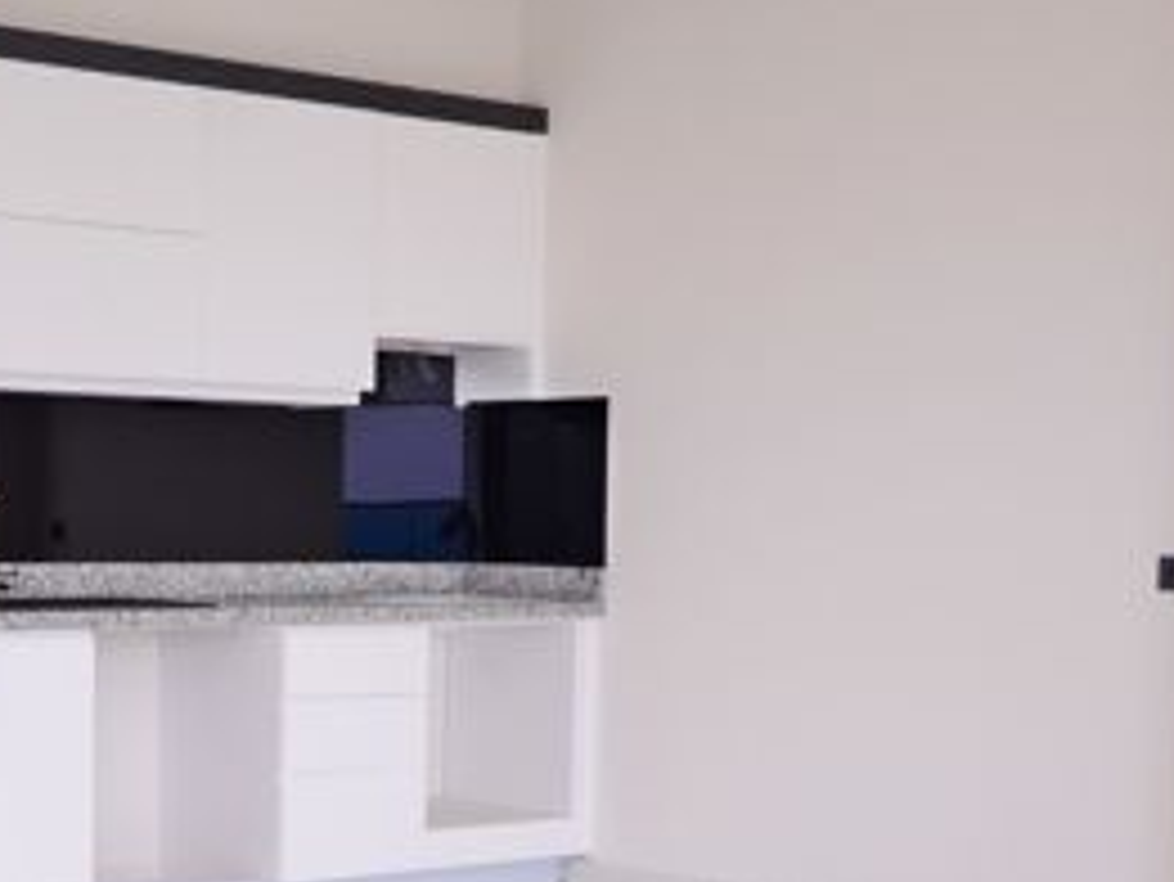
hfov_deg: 27.6
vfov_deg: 21.0
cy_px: 590
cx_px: 371
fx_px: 2375
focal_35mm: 70
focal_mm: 18
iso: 320
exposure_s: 1/125
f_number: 5.6
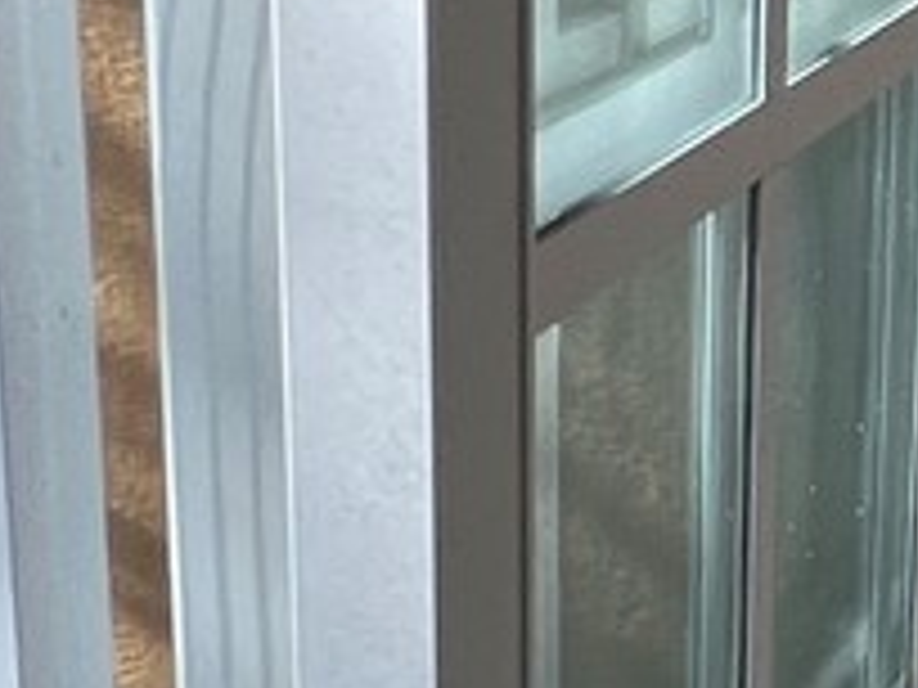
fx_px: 2705
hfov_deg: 10.1
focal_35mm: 102
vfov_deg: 13.9
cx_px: 3064
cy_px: 917
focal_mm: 1.57
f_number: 1.8
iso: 32
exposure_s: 1/218
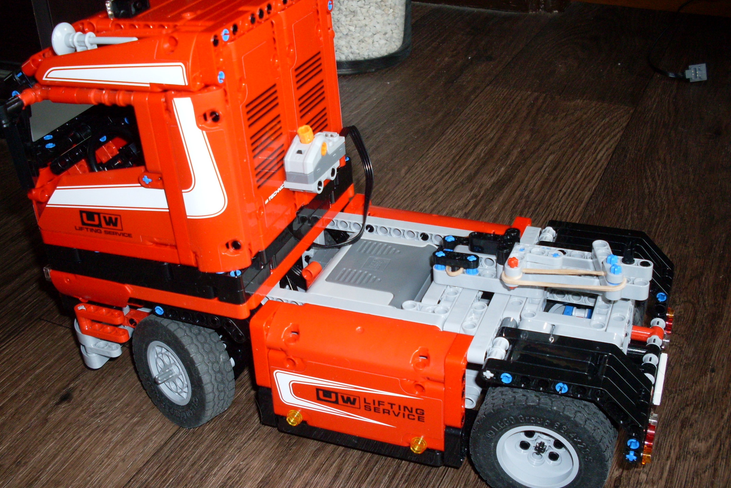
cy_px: 252
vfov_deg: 31.9
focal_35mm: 42
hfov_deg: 46.4
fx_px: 853
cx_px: 348
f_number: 2.8
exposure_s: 1/45
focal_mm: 6.3
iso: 100
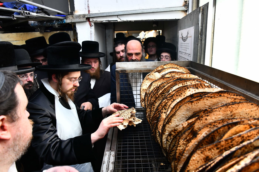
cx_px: 130
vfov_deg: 46.4
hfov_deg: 65.5
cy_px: 86
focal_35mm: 28
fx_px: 201
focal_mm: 28
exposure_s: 1/160
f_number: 5.6
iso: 1000
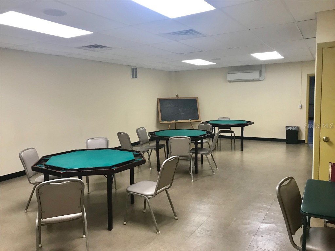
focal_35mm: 28
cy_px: 126
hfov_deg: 63.4
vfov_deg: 49.7
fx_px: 271
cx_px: 168
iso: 40
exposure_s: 1/30
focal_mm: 3.99
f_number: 1.8
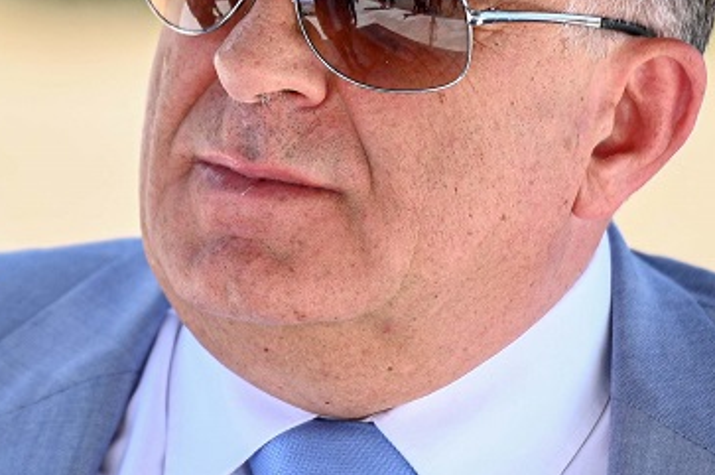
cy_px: 158
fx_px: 13111
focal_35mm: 661
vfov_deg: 2.1
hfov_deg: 3.1
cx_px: 22
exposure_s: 1/1600
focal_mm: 200
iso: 320
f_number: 2.8
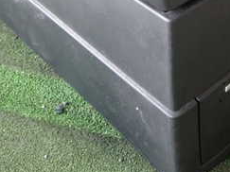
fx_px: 491
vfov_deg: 19.5
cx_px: 115
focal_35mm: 74
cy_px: 12
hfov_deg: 26.3
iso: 640
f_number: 2.3
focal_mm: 5.4
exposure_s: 1/80
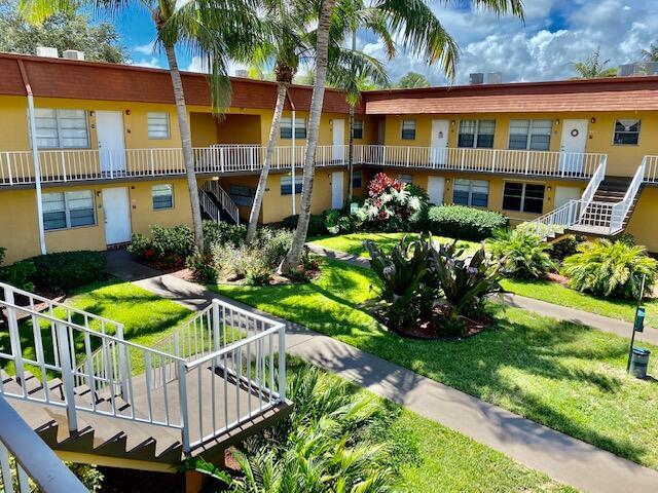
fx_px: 494
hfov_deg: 67.3
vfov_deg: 53.1
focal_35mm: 26
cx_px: 329
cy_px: 246
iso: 32
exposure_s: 1/1053
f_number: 1.8
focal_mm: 4.25
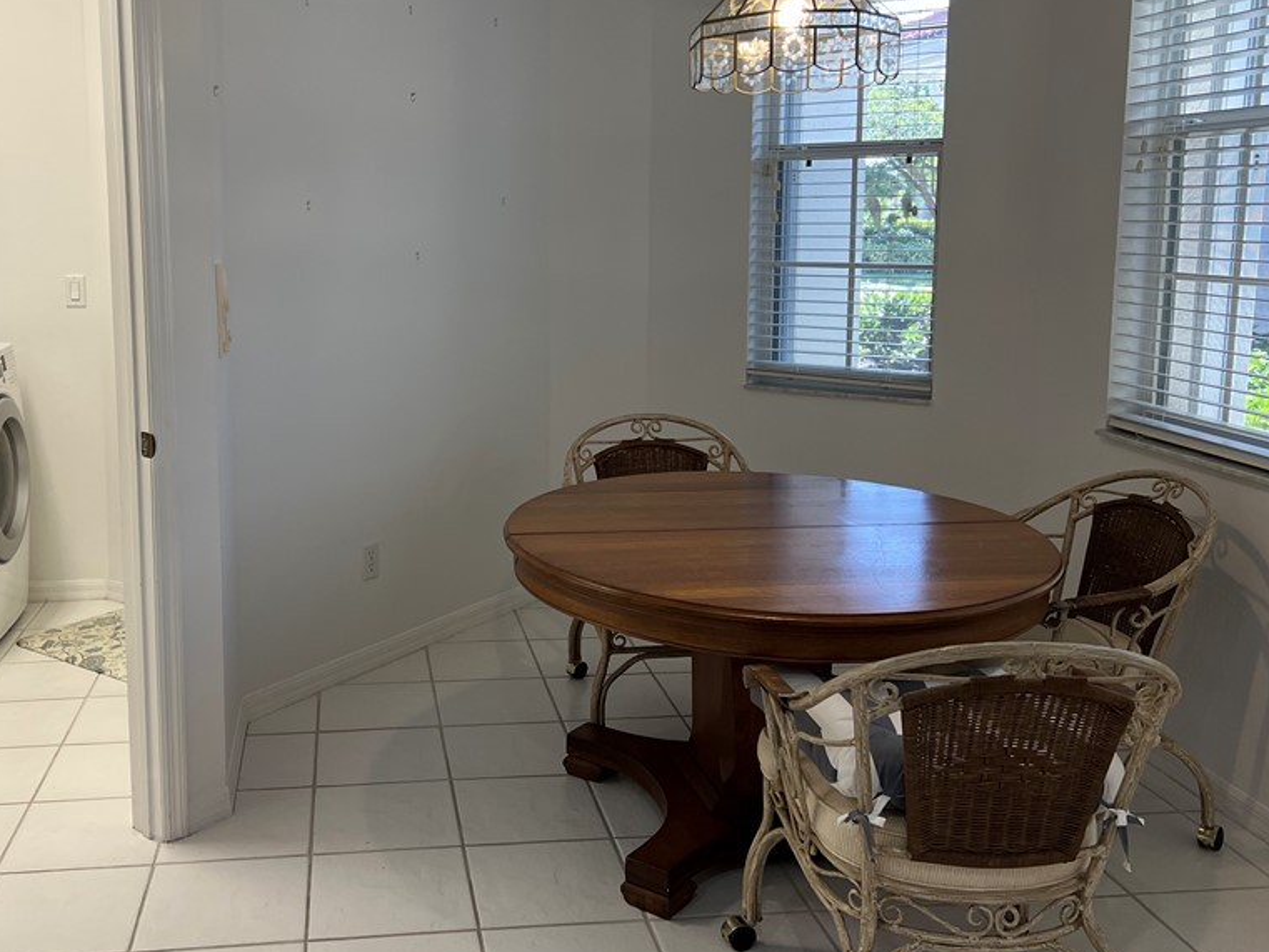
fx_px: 1283
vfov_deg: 40.6
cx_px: 470
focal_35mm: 35
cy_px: 388
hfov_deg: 52.0
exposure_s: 1/120
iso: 80
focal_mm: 5.7
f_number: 1.5
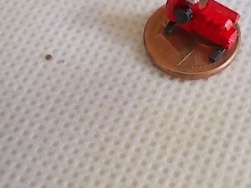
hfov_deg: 26.5
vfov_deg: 20.1
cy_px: 65
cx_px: 174
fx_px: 529
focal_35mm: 73
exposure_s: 1/6
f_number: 3.3
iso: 200
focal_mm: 6.1
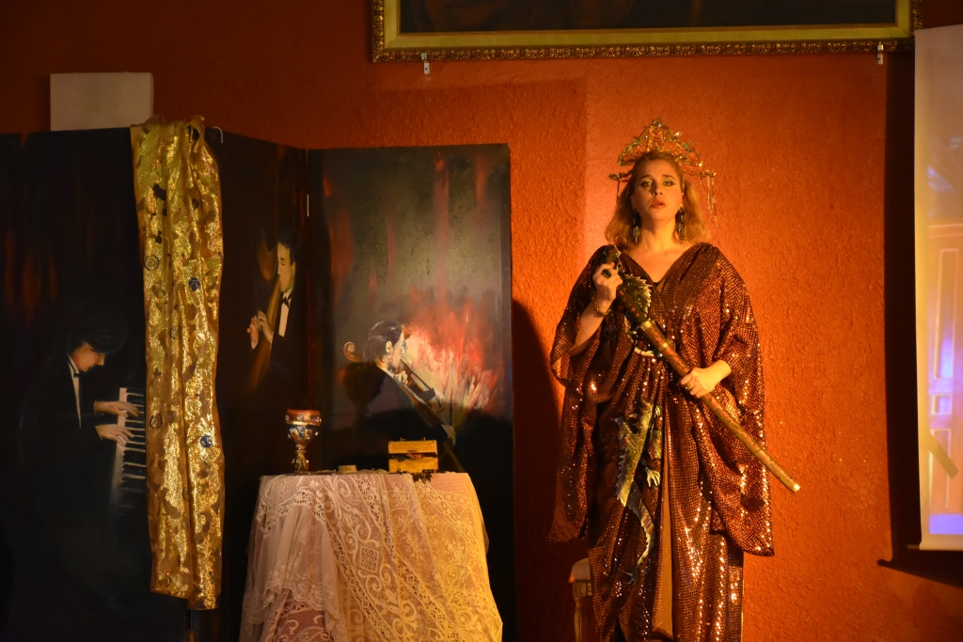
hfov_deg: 19.5
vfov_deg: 13.0
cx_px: 482
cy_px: 321
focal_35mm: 105
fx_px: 2809
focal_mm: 70
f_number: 5
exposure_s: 1/40
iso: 3200
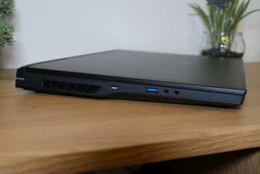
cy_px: 87
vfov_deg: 29.2
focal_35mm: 46
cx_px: 130
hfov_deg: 42.7
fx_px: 332
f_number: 10
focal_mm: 46
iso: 3200
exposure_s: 1/50
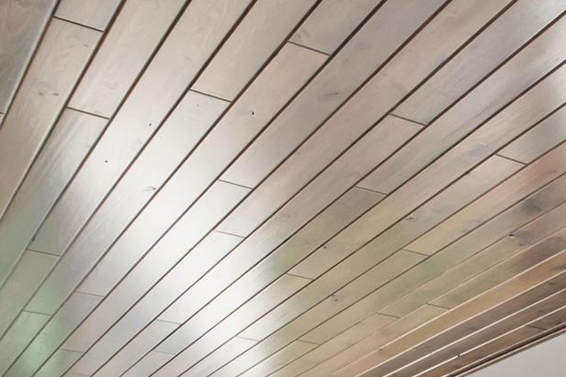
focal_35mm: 72
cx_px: 928
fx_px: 1132
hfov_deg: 21.6
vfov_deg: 15.9
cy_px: 688
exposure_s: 1/160
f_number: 7.1
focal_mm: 7
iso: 200
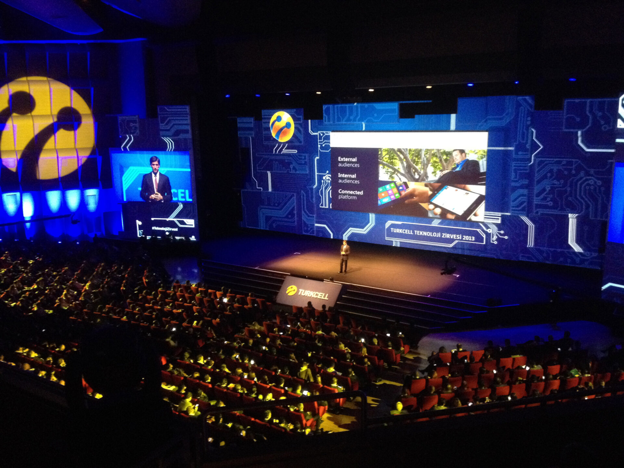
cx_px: 312
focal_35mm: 35
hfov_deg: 52.6
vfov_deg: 40.7
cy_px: 234
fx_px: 631
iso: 500
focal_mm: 4.28
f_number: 2.4
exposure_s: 1/15
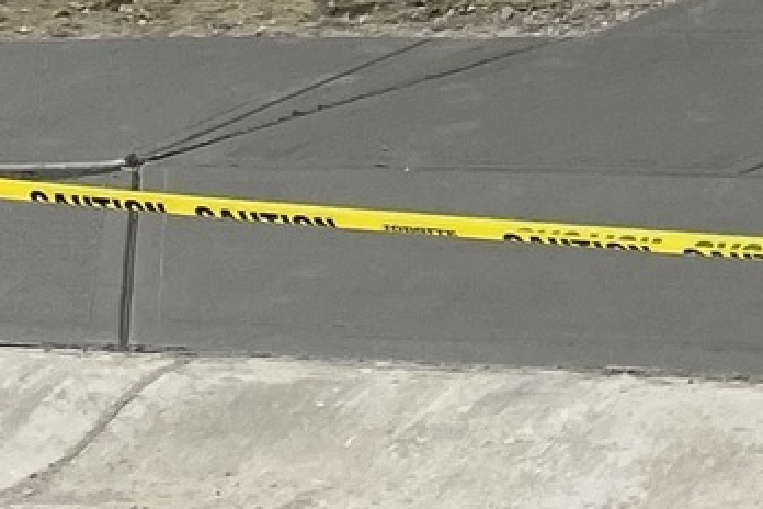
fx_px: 3794
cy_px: -531
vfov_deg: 7.4
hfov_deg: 10.8
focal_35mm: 179
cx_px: 1381
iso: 32
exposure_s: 1/2625
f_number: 1.8
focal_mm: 4.25
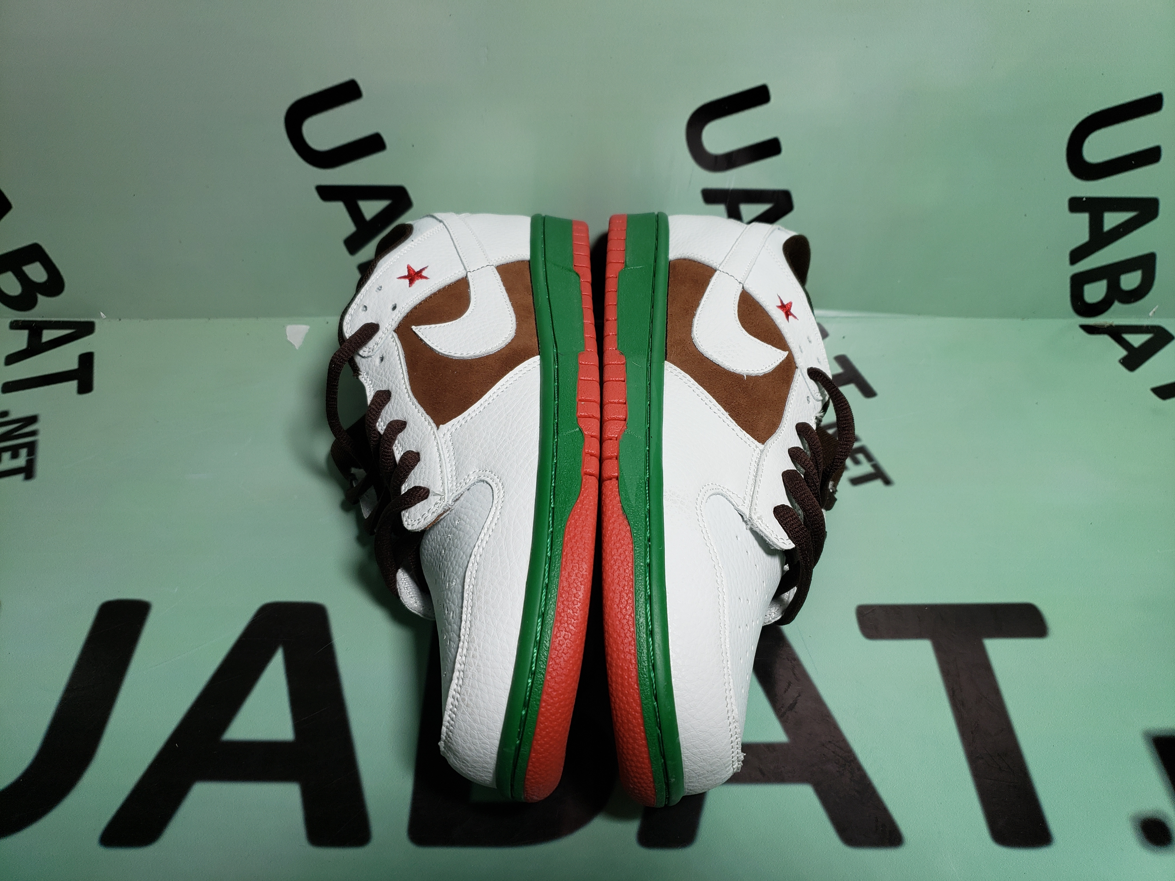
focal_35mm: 26
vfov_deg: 53.1
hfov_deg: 67.3
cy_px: 440
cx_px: 588
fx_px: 883
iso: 50
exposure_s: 1/459
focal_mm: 4.3
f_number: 1.5
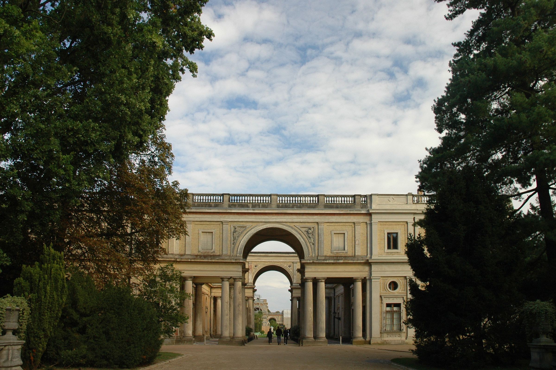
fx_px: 417
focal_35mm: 27
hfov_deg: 67.4
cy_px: 185
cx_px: 278
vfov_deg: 47.8
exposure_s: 1/160
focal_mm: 18
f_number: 6.3
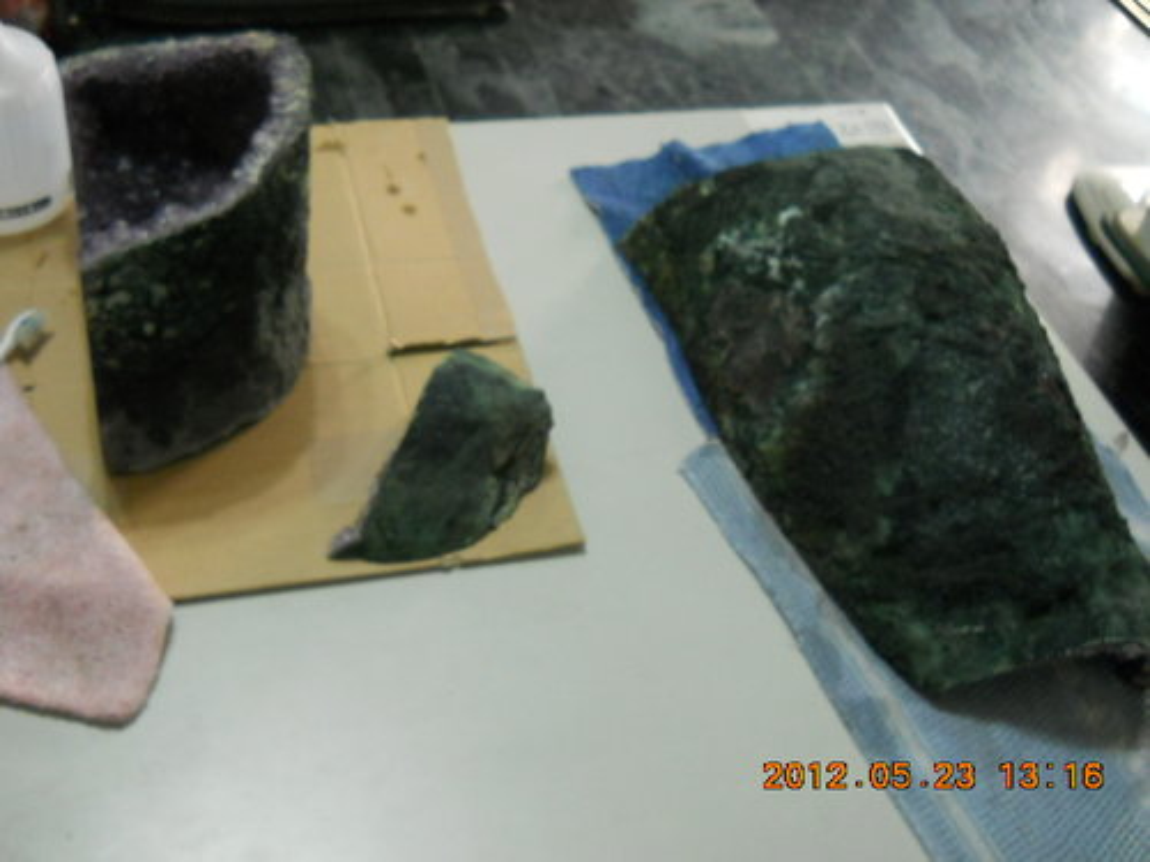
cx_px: 575
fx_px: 1362
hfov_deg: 45.8
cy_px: 431
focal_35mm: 41
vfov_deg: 35.1
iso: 400
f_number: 3.1
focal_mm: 6.72
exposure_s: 1/20
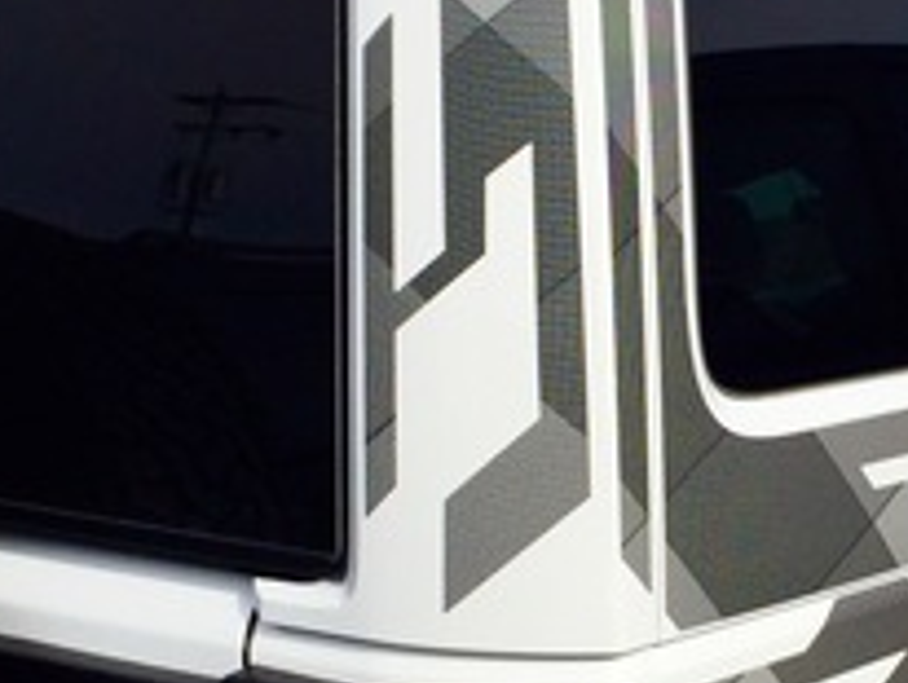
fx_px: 2364
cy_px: 542
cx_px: 718
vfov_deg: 16.3
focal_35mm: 90
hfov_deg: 21.5
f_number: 2.2
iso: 32
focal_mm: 4.15
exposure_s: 1/3300
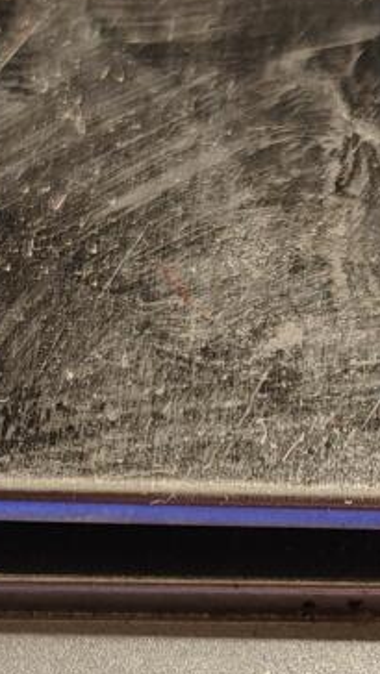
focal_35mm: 124
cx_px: 336
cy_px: 602
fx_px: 2219
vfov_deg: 17.1
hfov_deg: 9.7
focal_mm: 6.06
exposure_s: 1/200
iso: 250
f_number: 1.6
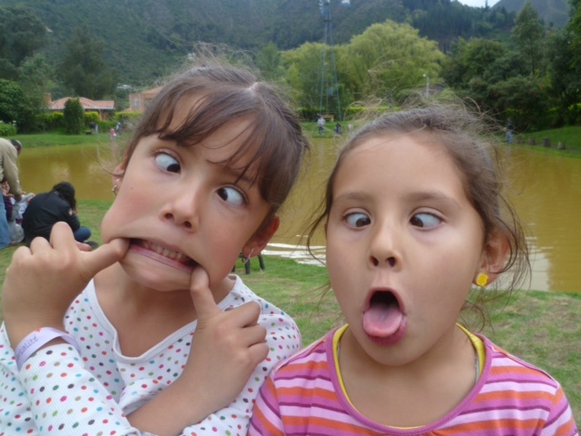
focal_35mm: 30
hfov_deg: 60.0
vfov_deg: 46.8
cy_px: 218
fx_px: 504
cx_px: 290
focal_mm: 5.4
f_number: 2.9
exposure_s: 1/160
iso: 80
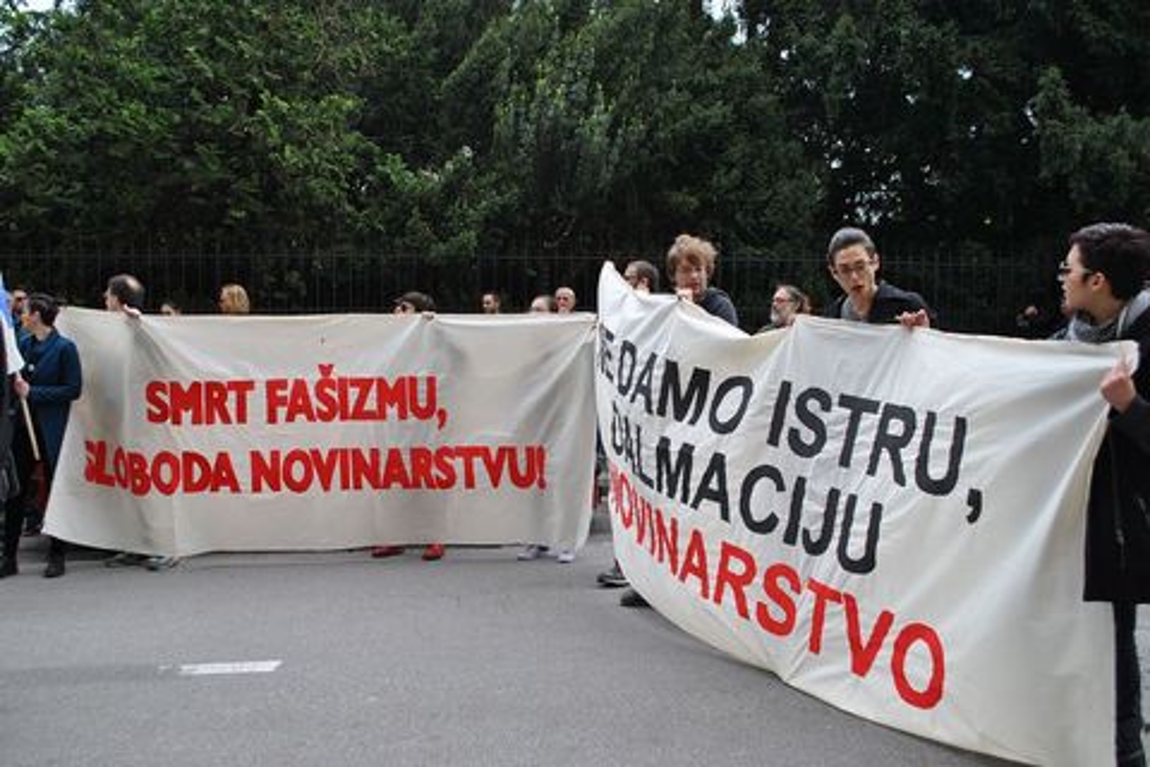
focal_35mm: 30
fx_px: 958
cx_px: 575
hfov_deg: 61.9
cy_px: 384
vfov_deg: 43.6
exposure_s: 1/125
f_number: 5.6
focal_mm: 20
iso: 110
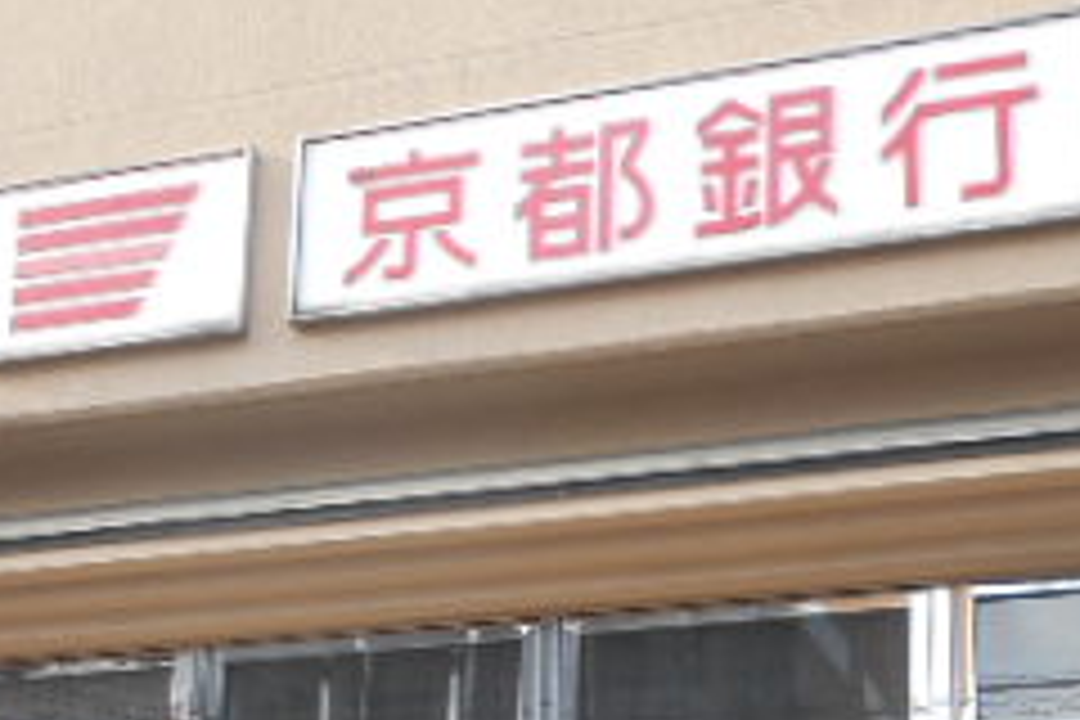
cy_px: 850
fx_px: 2160
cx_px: 450
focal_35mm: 72
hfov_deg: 28.0
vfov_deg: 18.0
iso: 80
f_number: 3.2
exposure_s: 1/125
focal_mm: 4.6
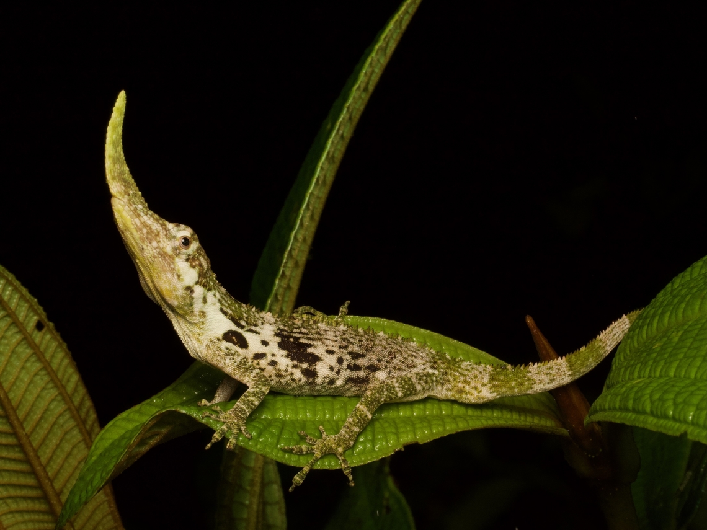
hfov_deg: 16.4
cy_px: 265
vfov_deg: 12.3
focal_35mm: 120
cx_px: 354
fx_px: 2451
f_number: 16
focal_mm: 60
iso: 1600
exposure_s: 1/60
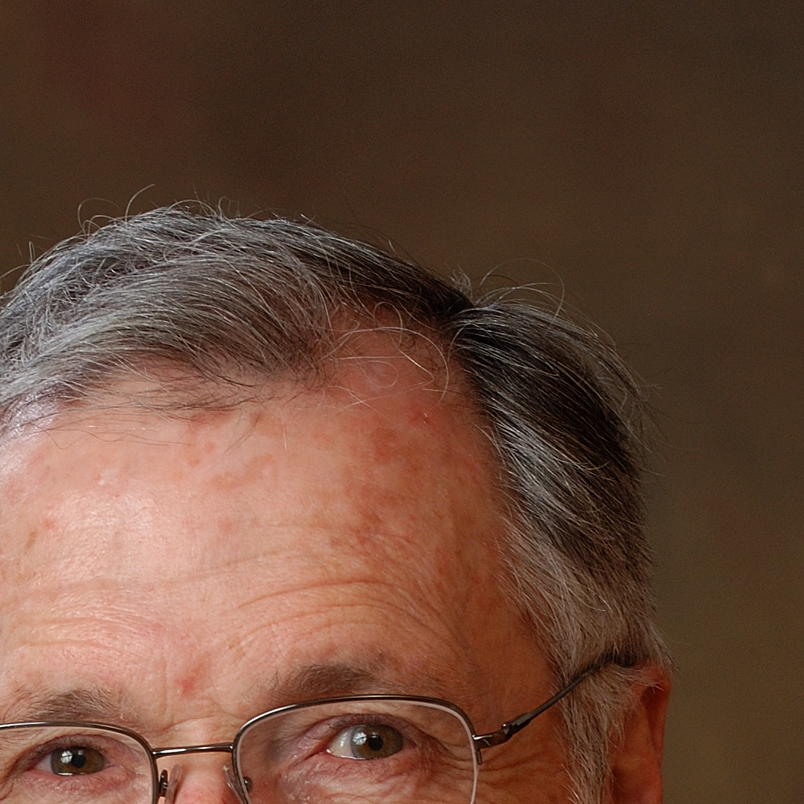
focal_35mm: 413
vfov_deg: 4.2
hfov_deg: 4.2
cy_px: 1045
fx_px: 10853
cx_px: 246
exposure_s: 1/160
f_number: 7.1
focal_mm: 116
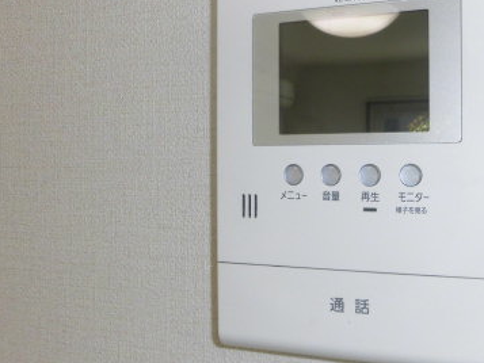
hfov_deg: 43.2
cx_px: 323
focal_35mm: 43
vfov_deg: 33.6
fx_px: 601
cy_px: 168
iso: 100
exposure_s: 1/50
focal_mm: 4.3
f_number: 3.1
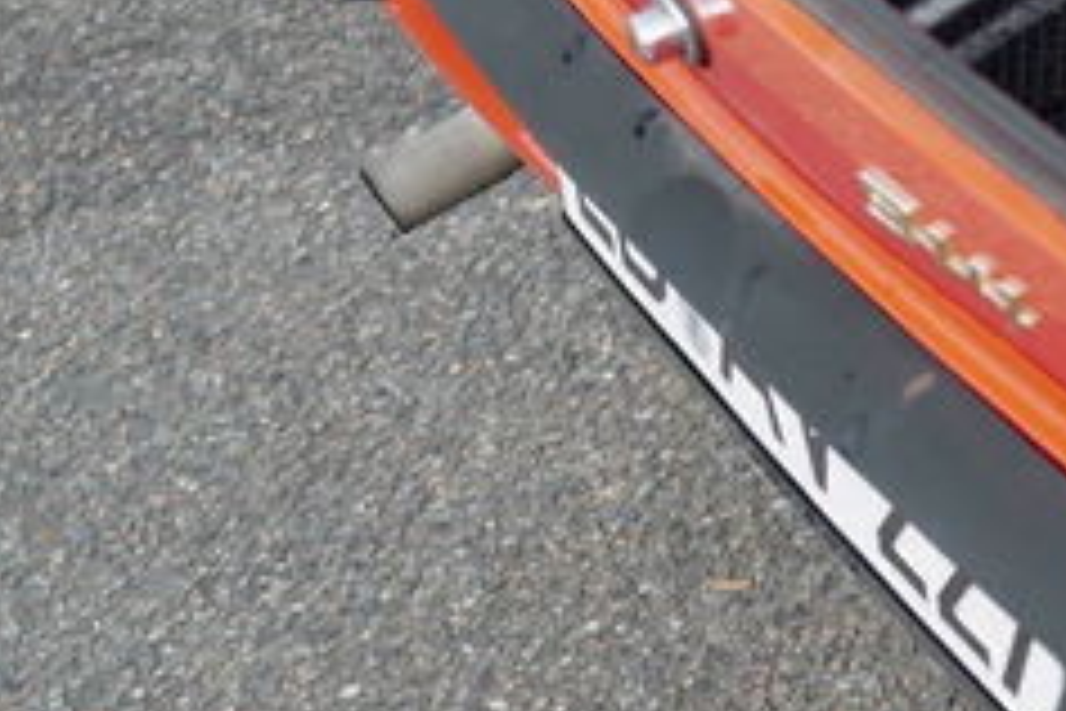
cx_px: 2128
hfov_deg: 14.2
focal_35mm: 121
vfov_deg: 11.3
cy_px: 110
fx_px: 3583
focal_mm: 28
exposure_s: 1/50
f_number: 2.5
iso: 100
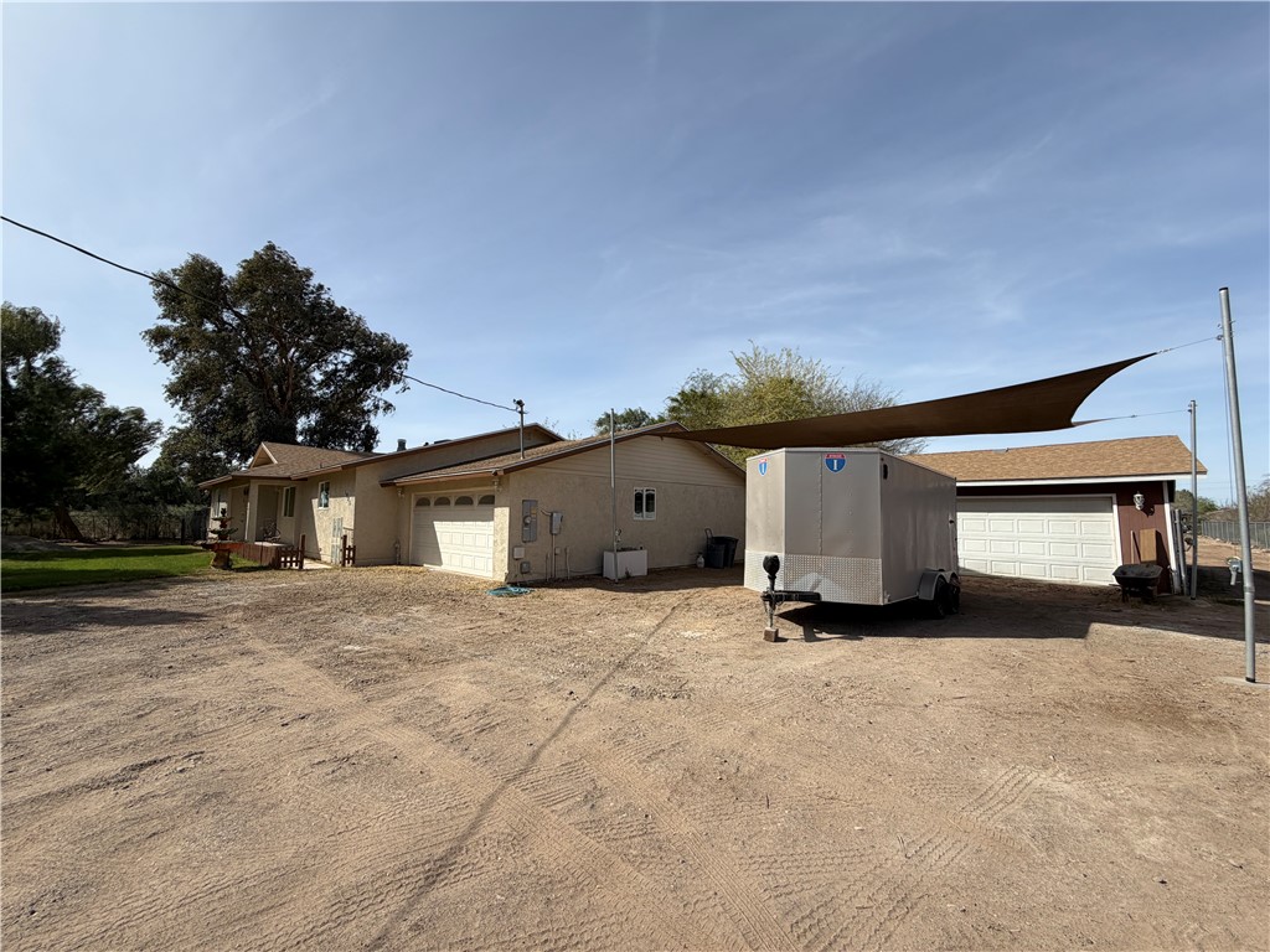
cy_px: 476
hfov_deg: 102.1
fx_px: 514
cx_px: 635
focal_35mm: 14
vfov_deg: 85.7
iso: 20
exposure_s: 1/1167
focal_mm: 2.22
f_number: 2.2
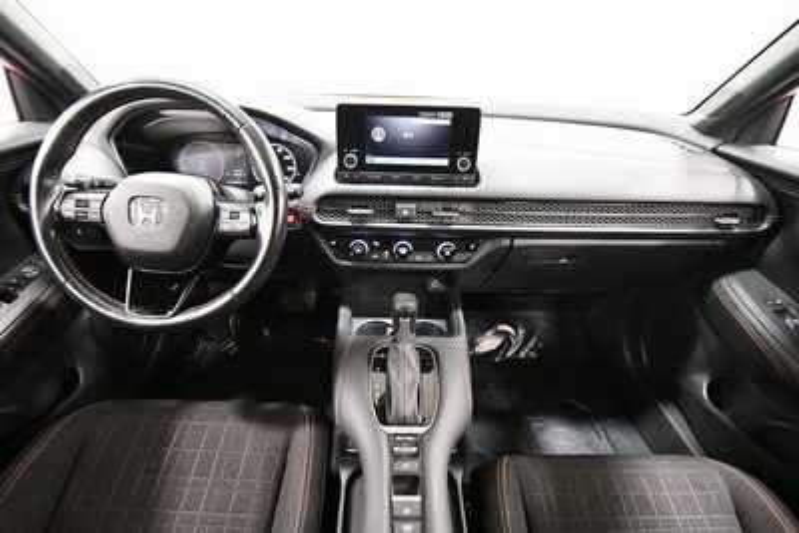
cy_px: 266
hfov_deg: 96.7
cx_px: 400
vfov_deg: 73.8
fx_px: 355
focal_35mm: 16
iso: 7200
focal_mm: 11
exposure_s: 1/60
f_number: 4.8
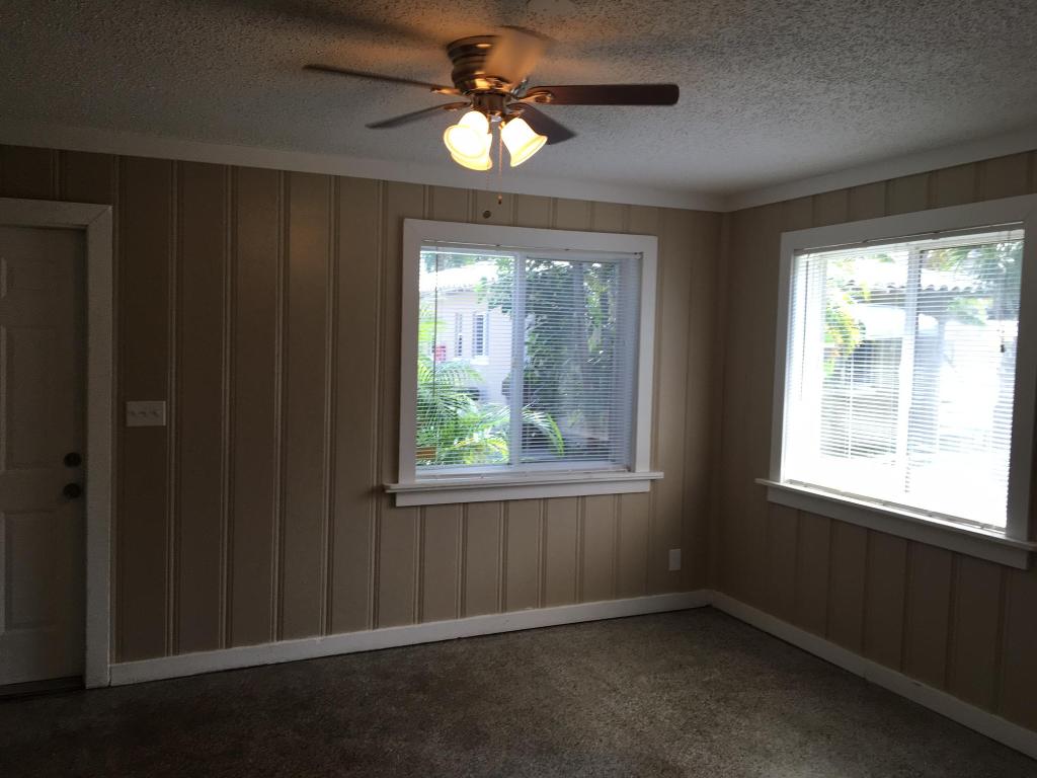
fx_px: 869
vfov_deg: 48.2
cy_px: 389
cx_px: 518
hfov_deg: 61.7
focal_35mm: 29
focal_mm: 4.15
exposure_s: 1/120
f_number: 2.2
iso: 40
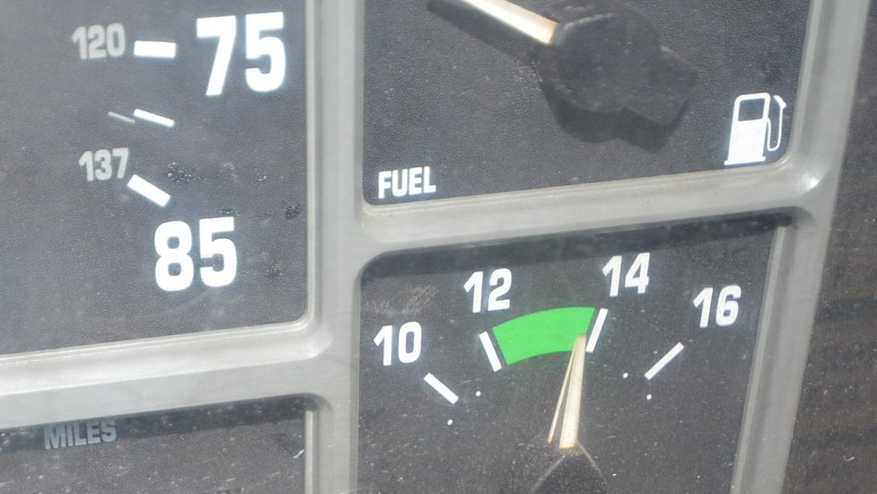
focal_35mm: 66
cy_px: 458
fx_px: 1535
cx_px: 122
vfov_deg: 17.9
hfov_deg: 30.7
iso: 800
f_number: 4.5
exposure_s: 1/125
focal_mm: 24
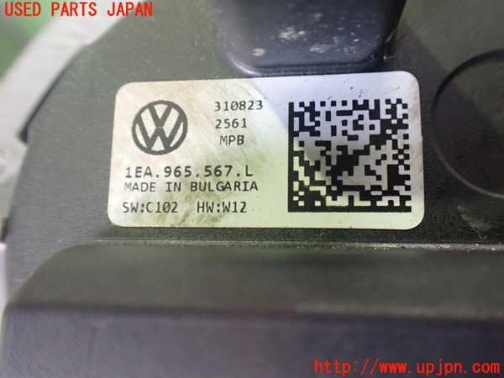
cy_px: 189
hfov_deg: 60.0
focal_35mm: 30
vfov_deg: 46.8
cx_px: 252
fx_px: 437
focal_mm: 5.4
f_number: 2.3
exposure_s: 1/50
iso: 800
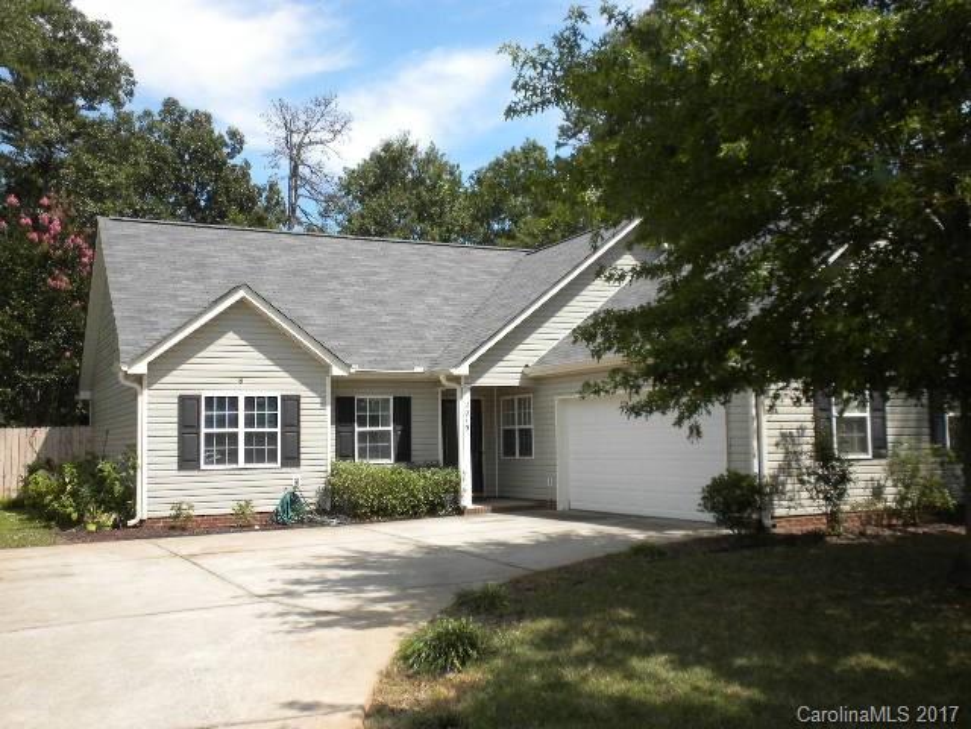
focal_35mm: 37
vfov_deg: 38.7
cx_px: 486
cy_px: 364
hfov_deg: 50.1
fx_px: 1038
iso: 64
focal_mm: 6.6
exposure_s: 1/83
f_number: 10
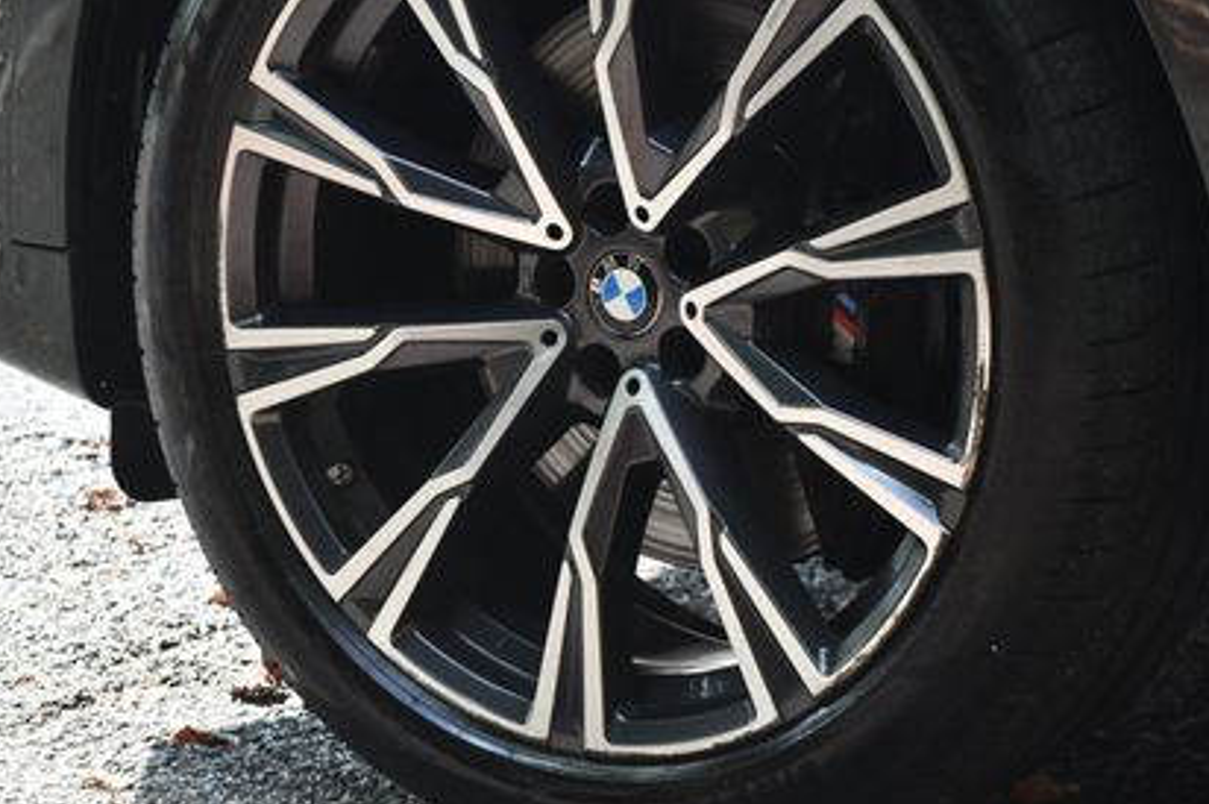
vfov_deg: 5.9
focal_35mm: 233
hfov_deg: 8.8
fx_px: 7818
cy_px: 267
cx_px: 657
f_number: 5.6
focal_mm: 100
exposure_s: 1/250
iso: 400
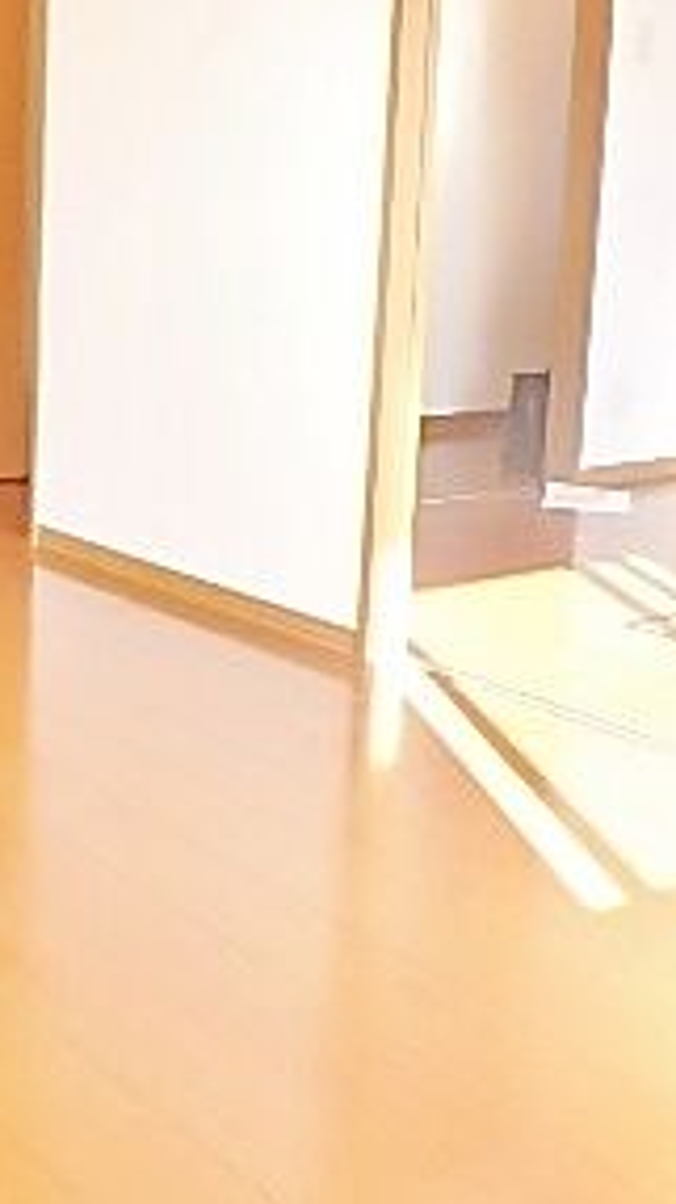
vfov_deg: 40.4
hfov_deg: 21.4
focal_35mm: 51
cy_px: 470
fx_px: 1629
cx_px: -185
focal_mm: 3.7
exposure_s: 1/40
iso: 200
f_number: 3.5
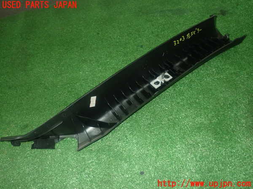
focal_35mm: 32
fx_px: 234
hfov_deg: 56.8
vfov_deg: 44.2
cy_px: 94
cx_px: 126
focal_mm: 5.79
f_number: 7.1
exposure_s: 1/30
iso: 800
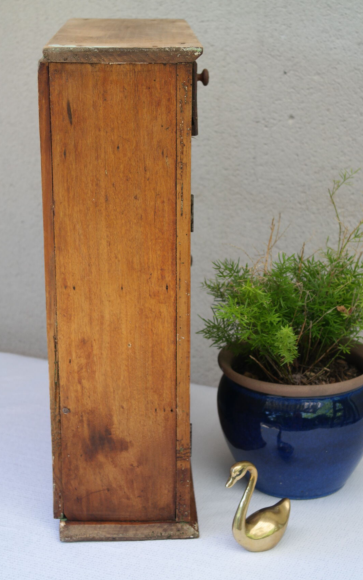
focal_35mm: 71
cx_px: 181
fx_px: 1124
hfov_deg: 18.3
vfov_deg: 29.0
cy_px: 292
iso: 200
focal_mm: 45
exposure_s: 1/80
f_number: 5
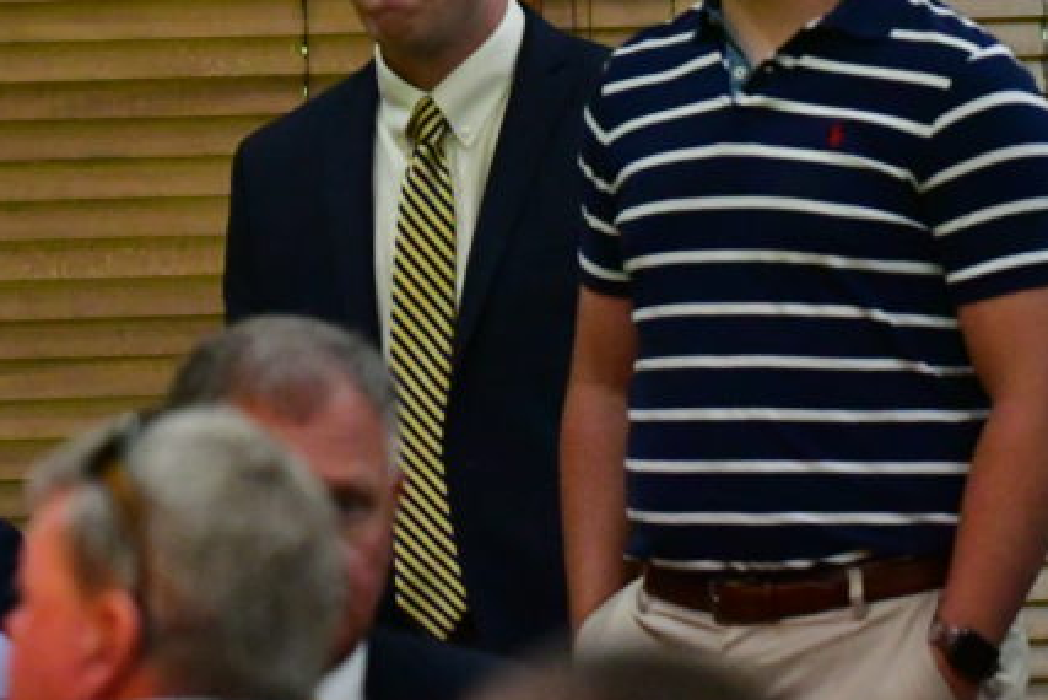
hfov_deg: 2.9
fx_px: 20937
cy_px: 171
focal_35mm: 719
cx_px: 1095
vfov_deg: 1.9
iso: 10000
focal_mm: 200
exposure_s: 1/400
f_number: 2.8
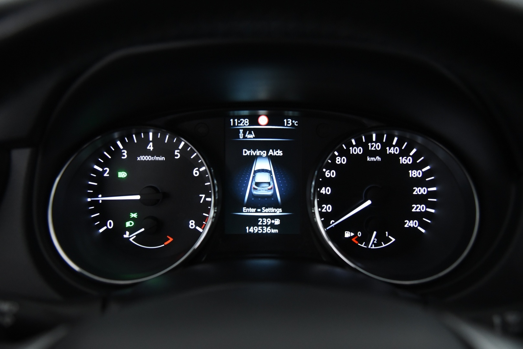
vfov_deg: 37.9
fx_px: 509
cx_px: 262
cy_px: 174
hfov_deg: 54.4
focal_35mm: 35
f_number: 4
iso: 4000
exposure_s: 1/50
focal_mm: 35
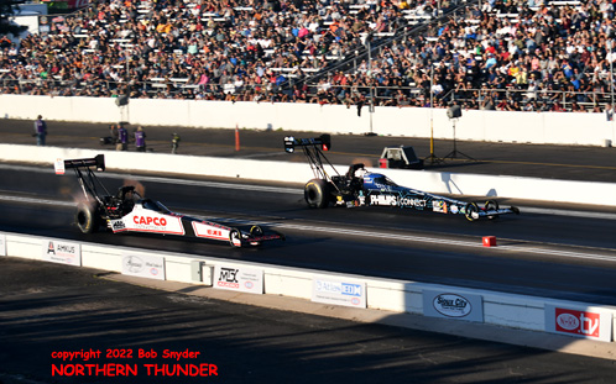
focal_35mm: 132
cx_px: 308
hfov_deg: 15.8
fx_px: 2216
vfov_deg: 9.9
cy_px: 194
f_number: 5.6
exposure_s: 1/1250
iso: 160
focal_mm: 86
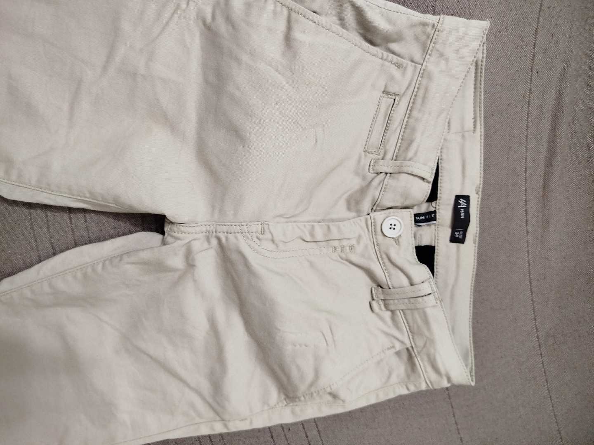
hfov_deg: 71.6
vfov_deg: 56.8
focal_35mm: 24
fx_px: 412
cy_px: 222
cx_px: 297
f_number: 1.7
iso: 800
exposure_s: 1/25
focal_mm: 5.31
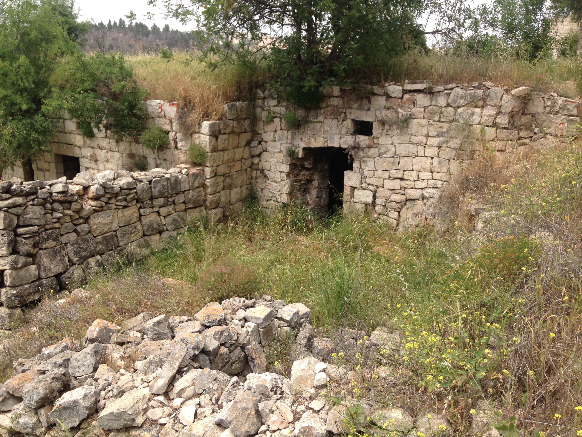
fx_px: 555
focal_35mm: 33
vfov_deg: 42.9
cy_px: 218
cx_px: 291
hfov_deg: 55.4
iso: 50
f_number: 2.4
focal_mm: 4.12
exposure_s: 1/903
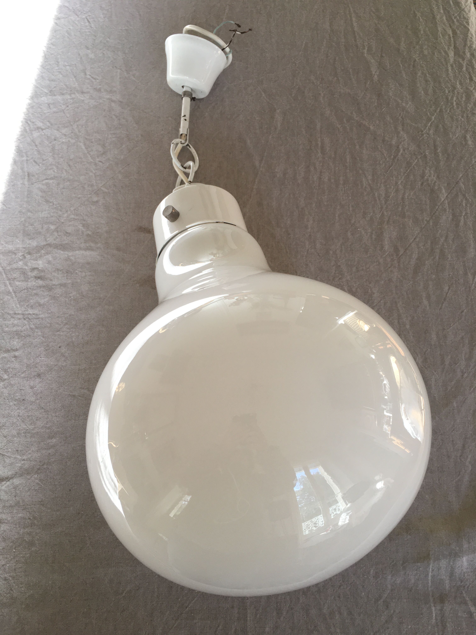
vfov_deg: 61.7
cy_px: 318
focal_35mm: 29
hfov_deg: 48.2
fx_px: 532
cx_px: 238
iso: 40
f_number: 2.2
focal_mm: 4.15
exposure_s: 1/100
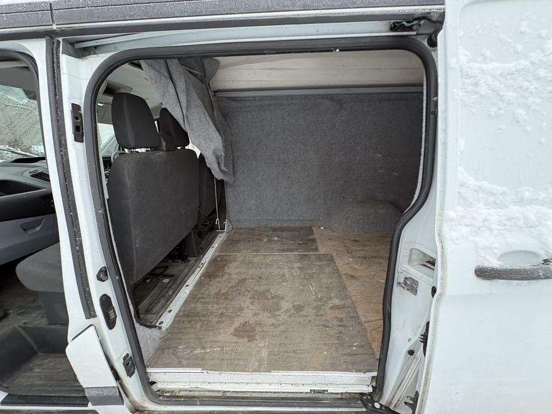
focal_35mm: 14
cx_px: 276
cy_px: 207
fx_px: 223
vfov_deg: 85.7
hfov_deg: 102.1
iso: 320
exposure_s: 1/60
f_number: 2.2
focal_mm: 2.22
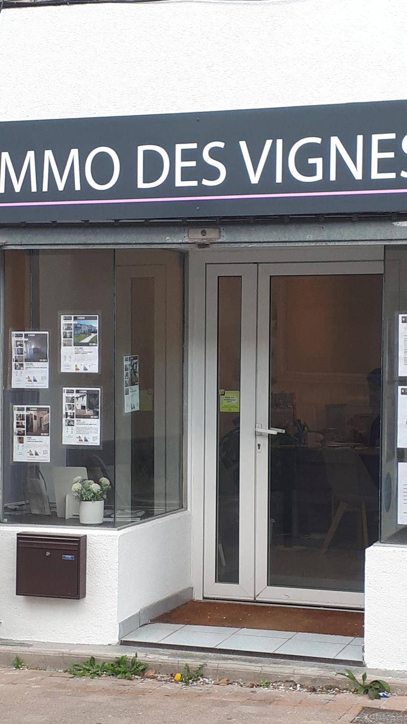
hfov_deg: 31.2
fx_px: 729
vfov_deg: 52.7
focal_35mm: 38
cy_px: 393
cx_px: 231
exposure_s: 1/247
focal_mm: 3.6
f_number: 1.9
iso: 40
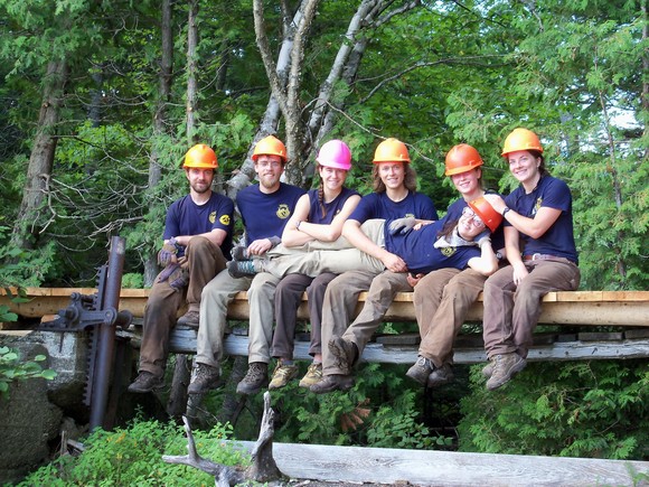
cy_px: 244
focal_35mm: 80
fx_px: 1500
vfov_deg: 18.4
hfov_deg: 24.4
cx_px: 324
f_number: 4.1
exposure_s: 1/40
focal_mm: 14.2
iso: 80
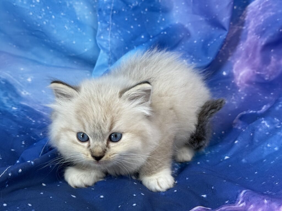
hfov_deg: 39.7
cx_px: 141
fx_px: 391
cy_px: 106
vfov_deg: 30.3
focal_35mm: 48
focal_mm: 6.76
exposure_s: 1/60
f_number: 1.78
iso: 125
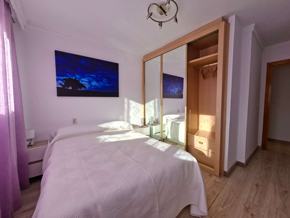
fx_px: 109
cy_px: 109
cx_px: 145
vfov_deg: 89.9
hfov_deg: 106.2
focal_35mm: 13
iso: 40
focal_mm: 1.74
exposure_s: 1/170
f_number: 2.2
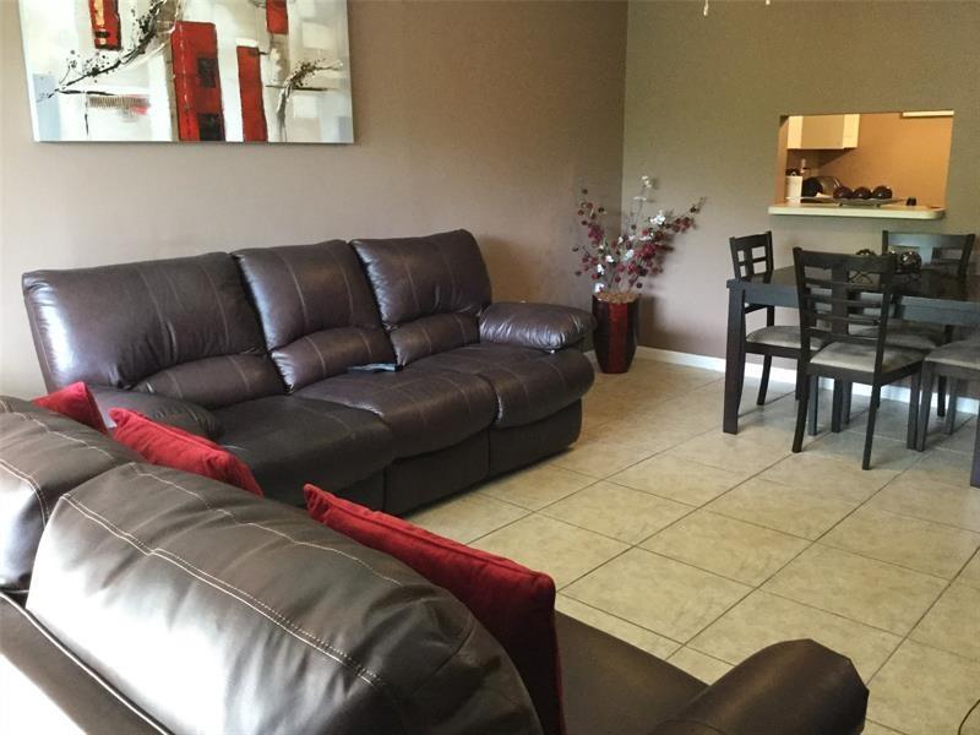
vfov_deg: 45.4
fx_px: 878
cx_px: 490
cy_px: 368
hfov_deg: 58.4
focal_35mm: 31
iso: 250
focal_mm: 3.3
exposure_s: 1/30
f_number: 2.4
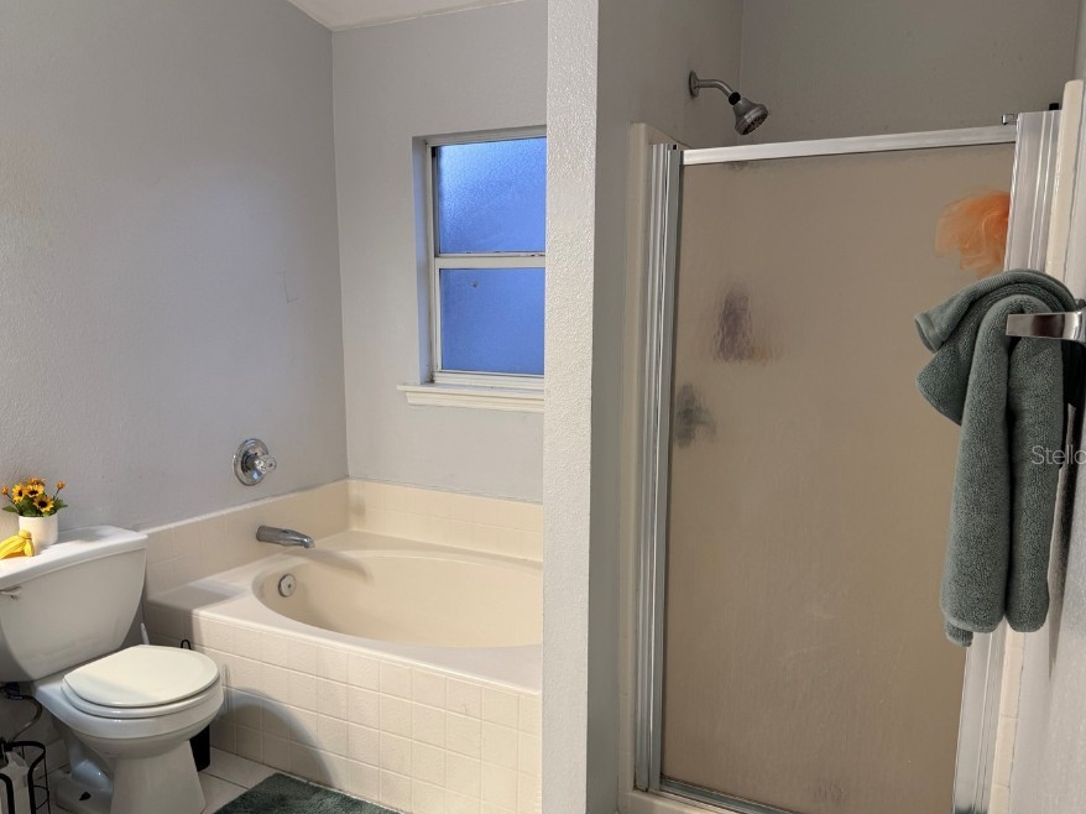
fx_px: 878
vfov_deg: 49.6
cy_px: 454
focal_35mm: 28
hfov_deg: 63.4
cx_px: 515
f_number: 1.78
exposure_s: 1/60
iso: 125
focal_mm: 6.76
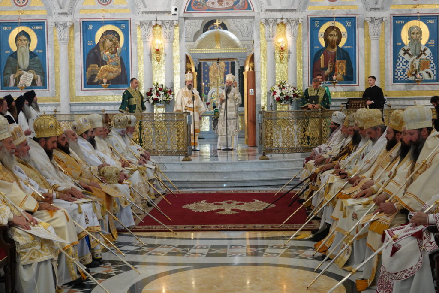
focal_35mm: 56
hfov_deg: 35.6
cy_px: 146
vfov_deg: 24.2
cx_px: 220
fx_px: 683
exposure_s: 1/25
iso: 800
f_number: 3.2
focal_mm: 20.49
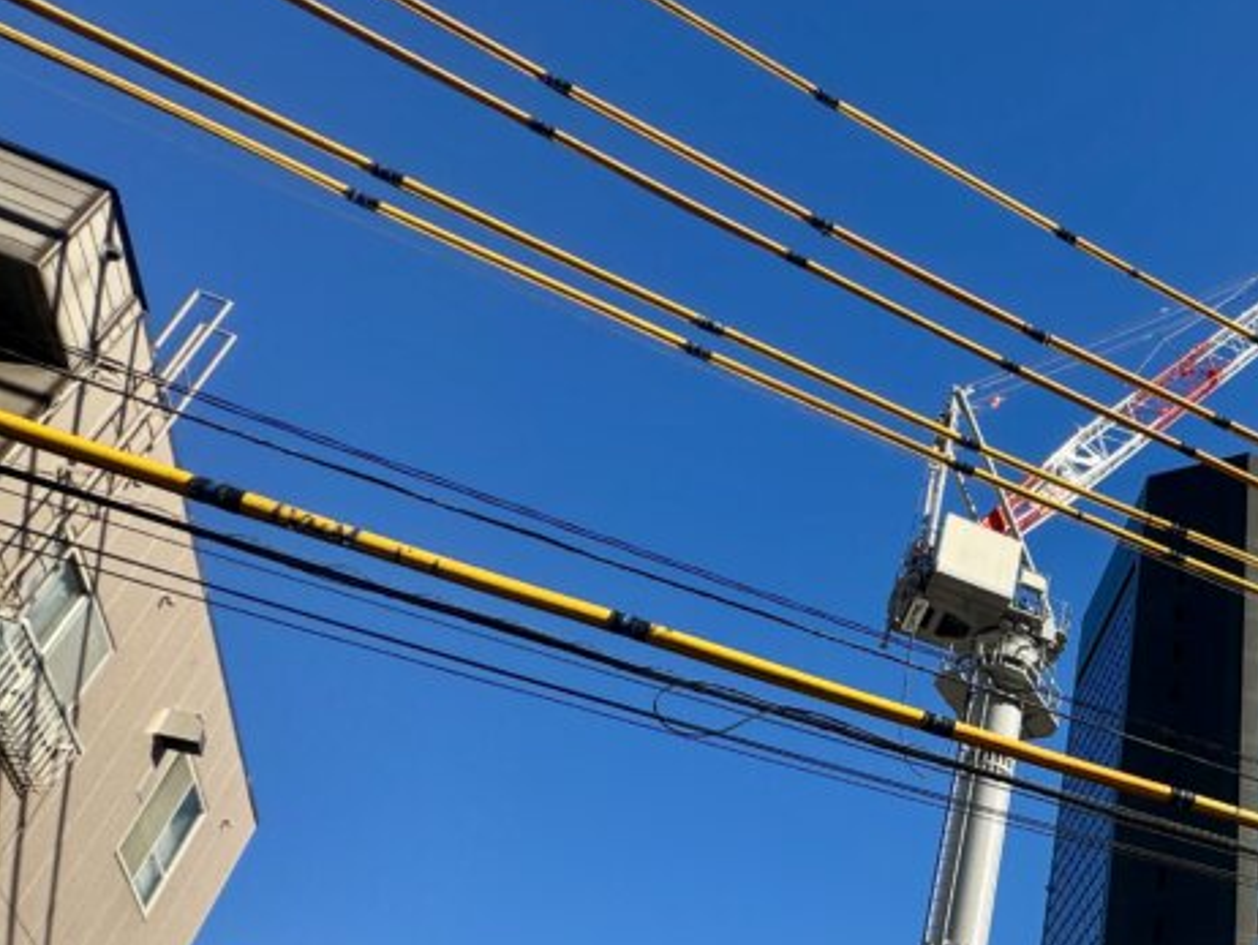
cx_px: 1391
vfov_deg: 42.0
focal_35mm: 31
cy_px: 839
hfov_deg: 44.2
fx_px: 1127
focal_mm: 2.22
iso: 50
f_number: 2.2
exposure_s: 1/1637
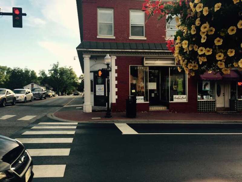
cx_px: 121
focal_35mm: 29
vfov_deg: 48.2
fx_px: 203
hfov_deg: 61.7
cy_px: 91
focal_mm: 4.15
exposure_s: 1/540
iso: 32
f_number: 2.2
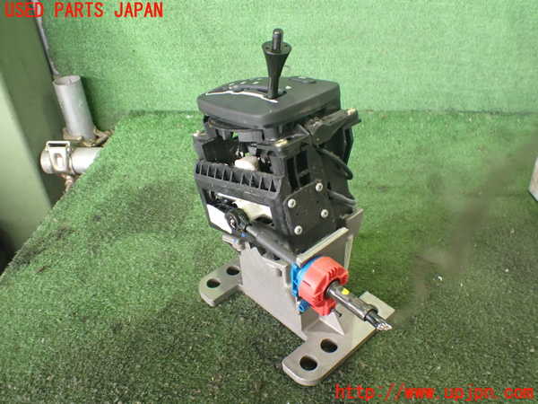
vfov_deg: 46.8
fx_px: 466
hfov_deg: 60.0
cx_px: 269
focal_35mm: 30
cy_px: 202
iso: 800
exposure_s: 1/50
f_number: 2.3
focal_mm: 5.4
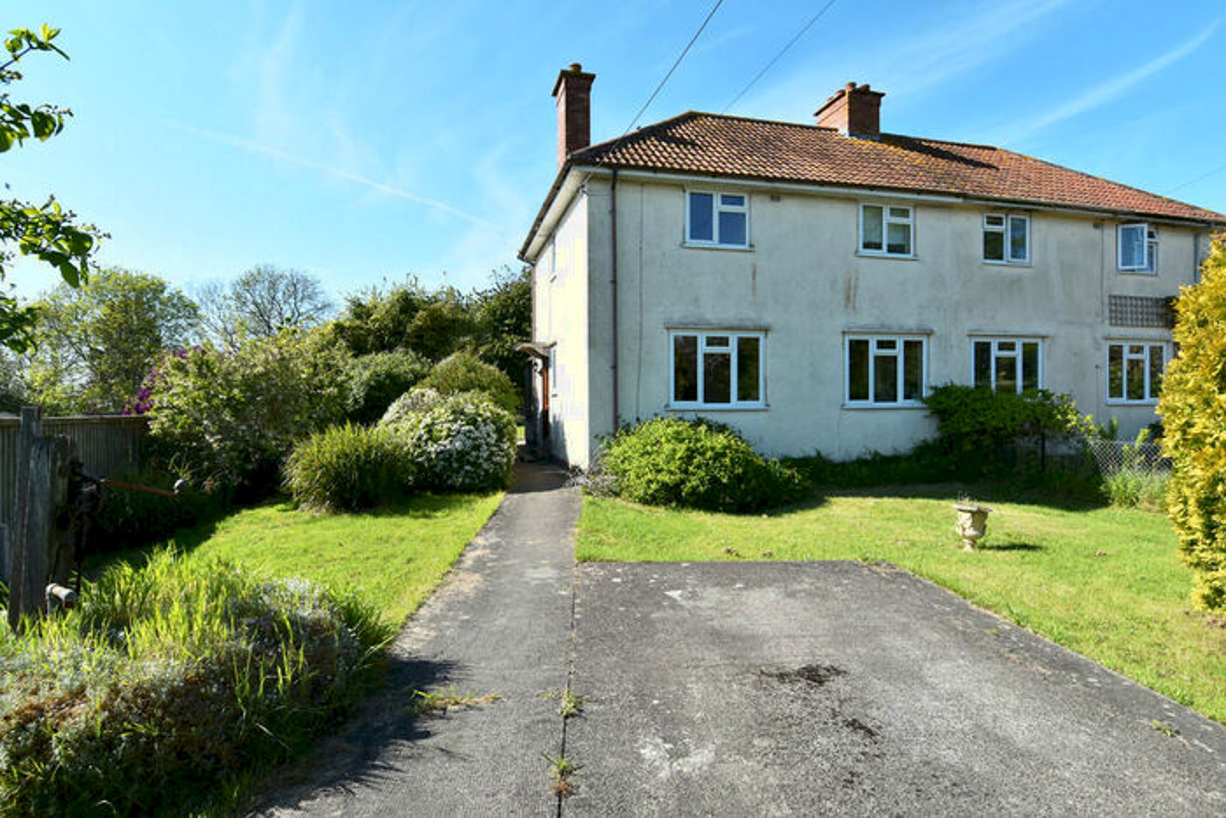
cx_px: 613
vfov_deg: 67.4
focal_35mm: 18
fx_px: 613
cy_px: 409
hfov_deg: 90.0
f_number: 8
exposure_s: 1/250
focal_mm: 12
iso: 125
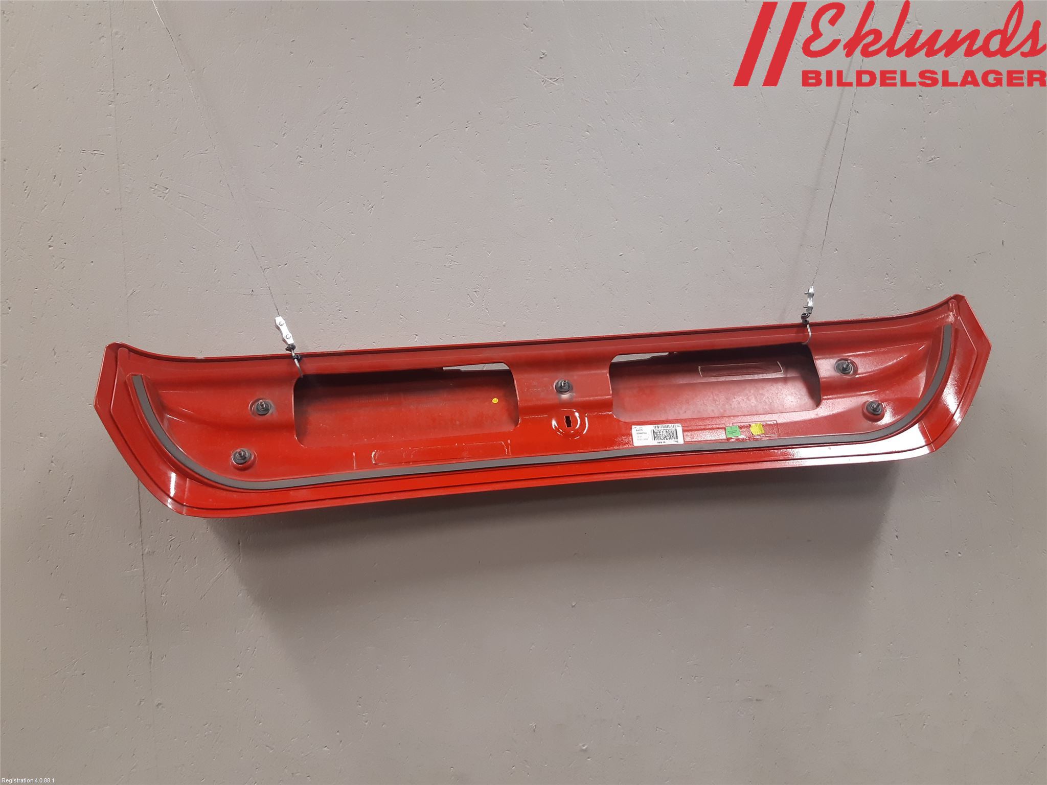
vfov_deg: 53.1
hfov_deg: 67.3
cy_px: 392
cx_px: 524
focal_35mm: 26
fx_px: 786
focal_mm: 3.93
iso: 160
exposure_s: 1/50
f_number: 1.7
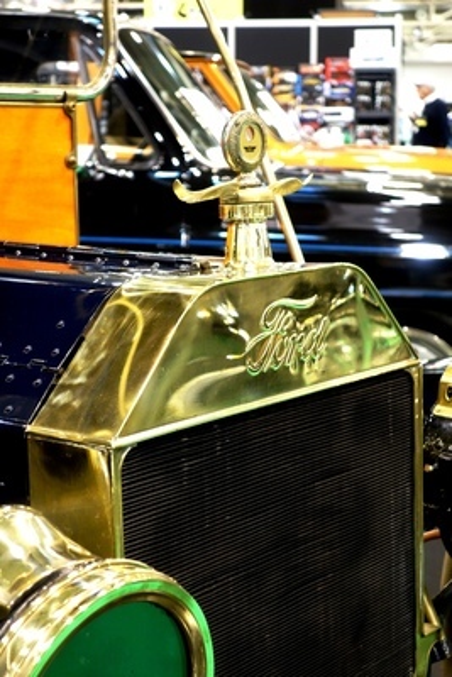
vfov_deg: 29.6
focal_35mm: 68
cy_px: 338
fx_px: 1279
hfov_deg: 20.0
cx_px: 226
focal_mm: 25.32
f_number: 4
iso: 800
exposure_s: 1/40
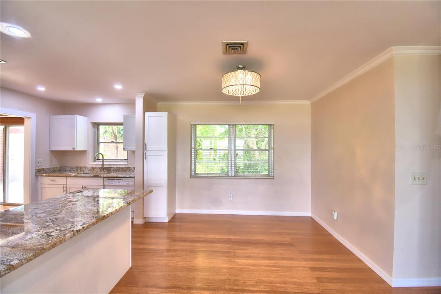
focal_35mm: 15
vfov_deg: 77.3
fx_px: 184
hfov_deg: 100.4
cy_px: 147
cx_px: 220
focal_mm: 10
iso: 400
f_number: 4.5
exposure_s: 1/100
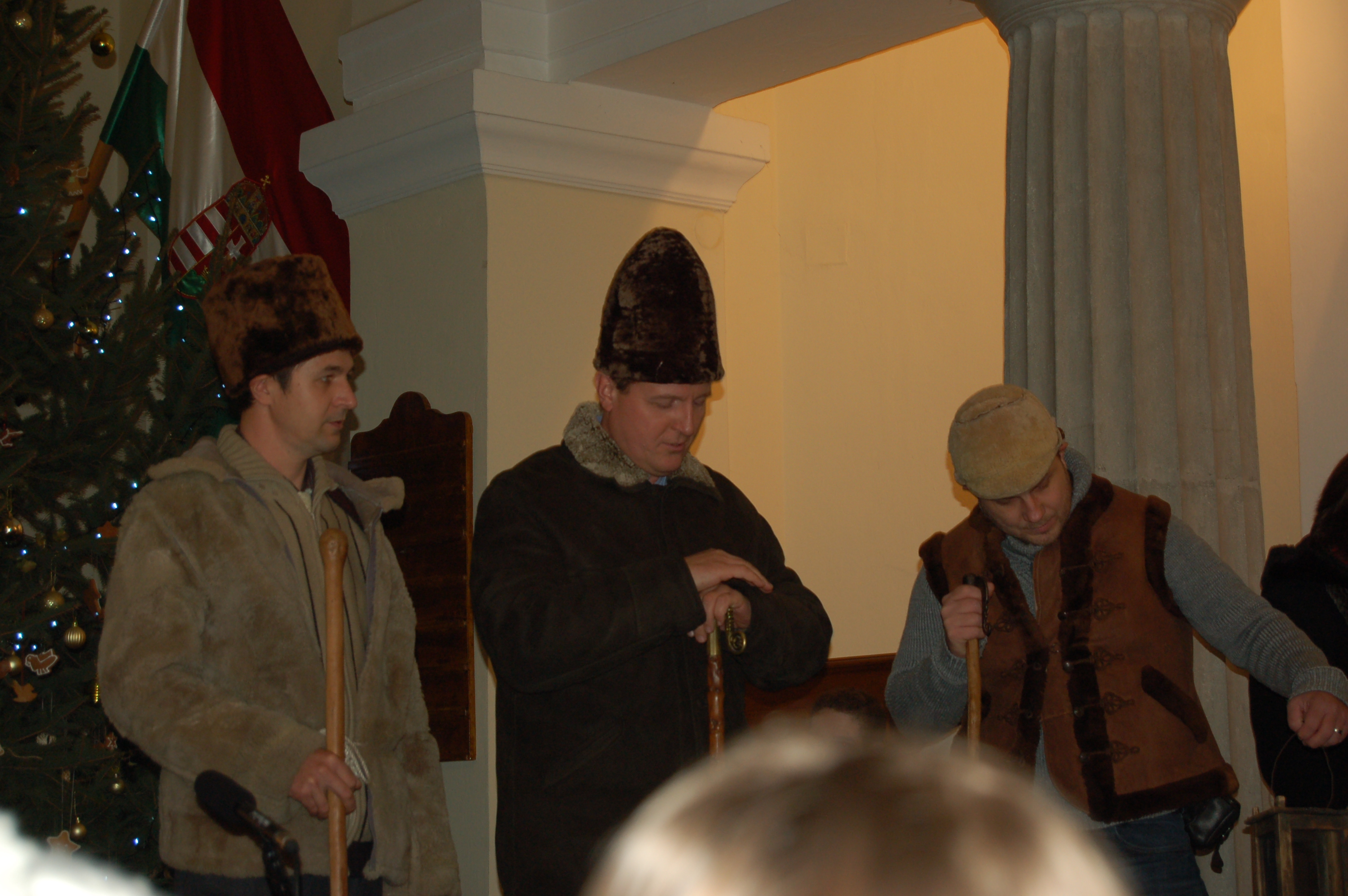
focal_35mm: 82
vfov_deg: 16.5
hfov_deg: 24.6
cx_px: 674
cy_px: 448
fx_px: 3086
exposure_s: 1/60
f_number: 5.6
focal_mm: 55
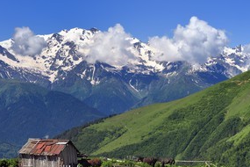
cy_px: 121
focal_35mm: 103
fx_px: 715
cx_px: 150
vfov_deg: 13.3
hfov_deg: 19.8
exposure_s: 1/320
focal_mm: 70
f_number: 11
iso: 200
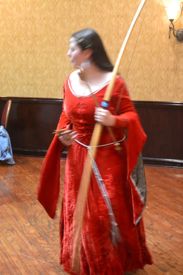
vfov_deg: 36.9
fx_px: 412
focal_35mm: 54
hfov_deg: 25.1
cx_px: 92
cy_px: 138
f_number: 5
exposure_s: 1/10
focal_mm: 36
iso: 3200
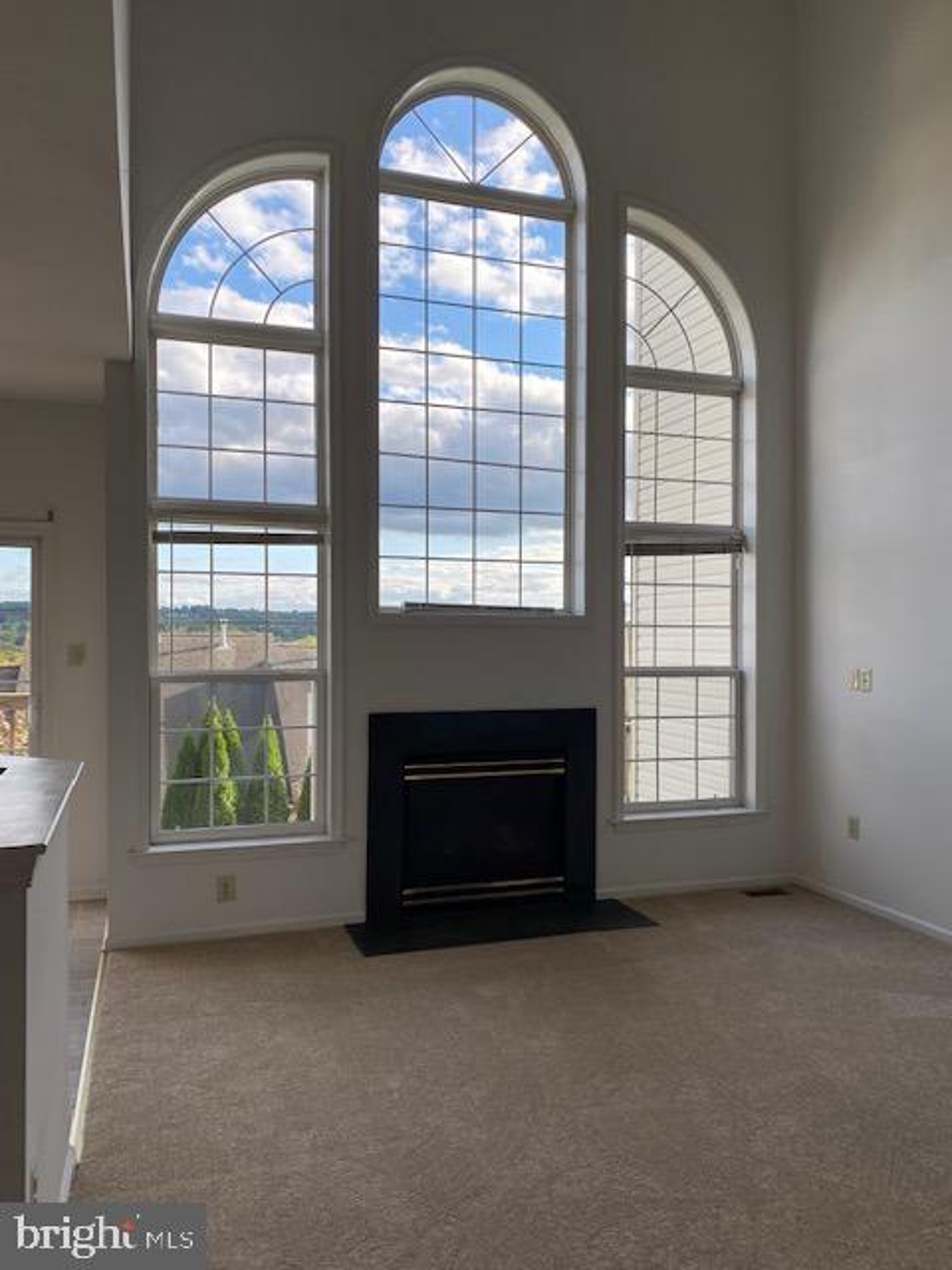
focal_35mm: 26
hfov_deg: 53.1
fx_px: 953
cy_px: 635
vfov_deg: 67.3
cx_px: 476
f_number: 1.8
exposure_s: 1/762
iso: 32
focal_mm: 4.25
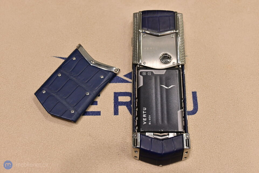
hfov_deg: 38.9
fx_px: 367
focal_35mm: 51
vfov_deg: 26.5
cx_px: 130
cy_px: 86
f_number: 5
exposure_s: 1/50
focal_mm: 34
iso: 400
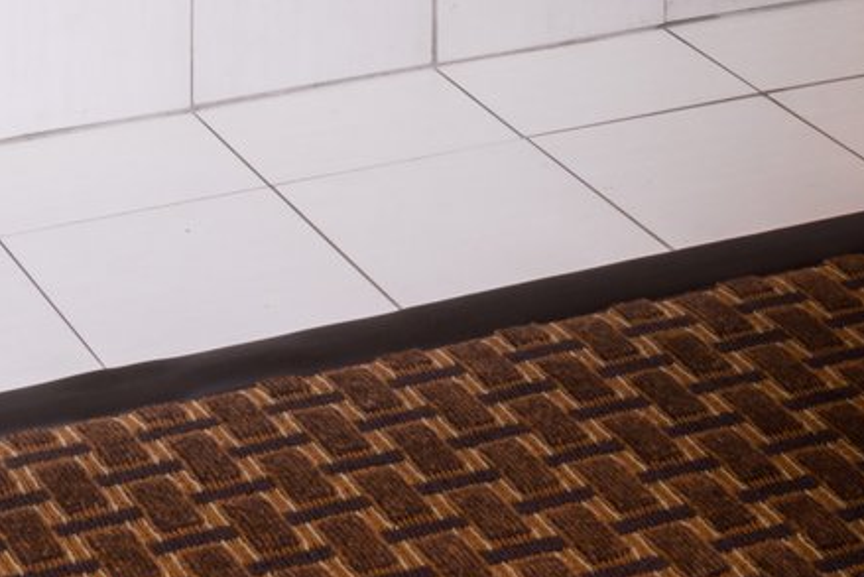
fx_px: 2689
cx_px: -193
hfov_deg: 17.4
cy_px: -515
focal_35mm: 112
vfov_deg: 11.3
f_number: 11
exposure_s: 1/25
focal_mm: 24
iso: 400
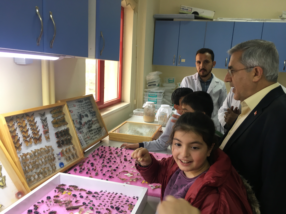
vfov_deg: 48.2
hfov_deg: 61.7
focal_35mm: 29
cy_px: 107
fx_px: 240
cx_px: 143
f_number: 2.2
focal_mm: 4.15
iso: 80
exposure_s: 1/33
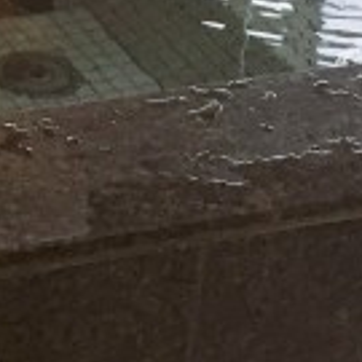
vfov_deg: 8.3
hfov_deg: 8.5
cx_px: -127
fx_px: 2402
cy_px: -279
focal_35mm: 203
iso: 50
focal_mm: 4.15
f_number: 2.2
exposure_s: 1/30
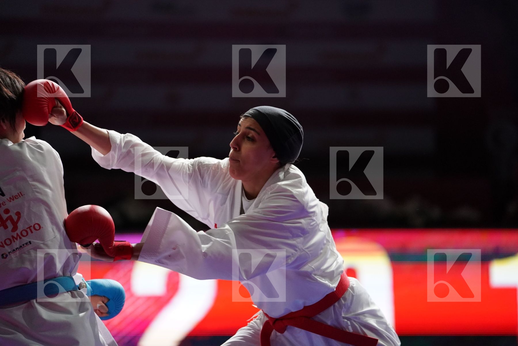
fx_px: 2849
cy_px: 173
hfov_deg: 10.4
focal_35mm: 198
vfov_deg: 6.9
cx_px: 259
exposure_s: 1/1000
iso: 4000
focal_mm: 198
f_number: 2.8
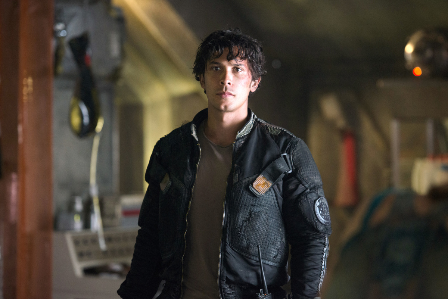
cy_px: 150
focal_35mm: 145
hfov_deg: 14.1
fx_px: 1805
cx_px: 224
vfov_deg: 9.5
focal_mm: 145
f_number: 2.8
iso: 2000
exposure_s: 1/125
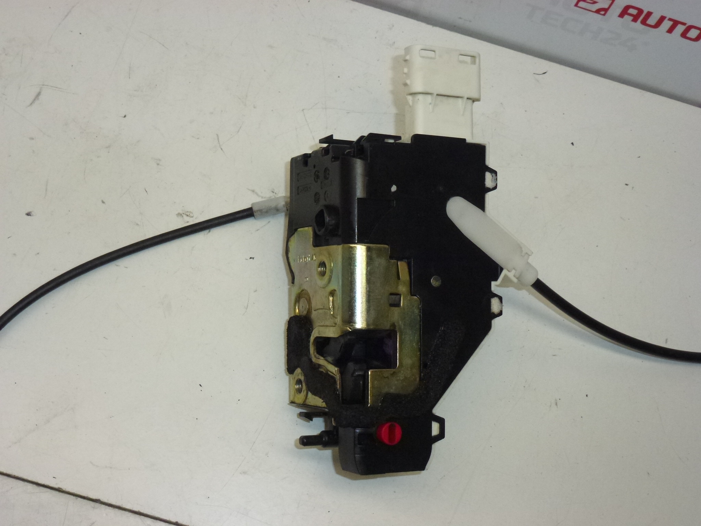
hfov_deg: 38.9
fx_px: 992
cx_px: 350
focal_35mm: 49
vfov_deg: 29.7
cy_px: 263
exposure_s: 1/320
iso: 400
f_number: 4.1
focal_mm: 8.7
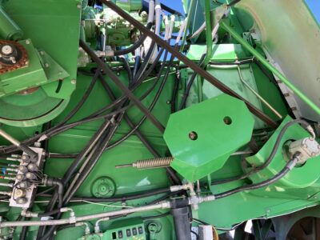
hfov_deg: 63.4
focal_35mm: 28
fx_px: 259
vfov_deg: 49.7
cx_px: 160
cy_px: 120
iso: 40
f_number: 1.8
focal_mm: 3.99
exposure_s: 1/135
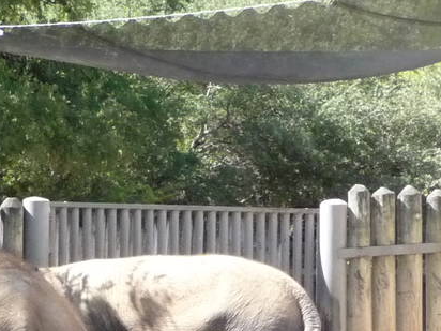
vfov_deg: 7.6
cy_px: 290
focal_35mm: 194
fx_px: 2472
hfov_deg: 9.7
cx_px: -338
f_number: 4.2
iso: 400
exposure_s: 1/500
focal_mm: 8.5
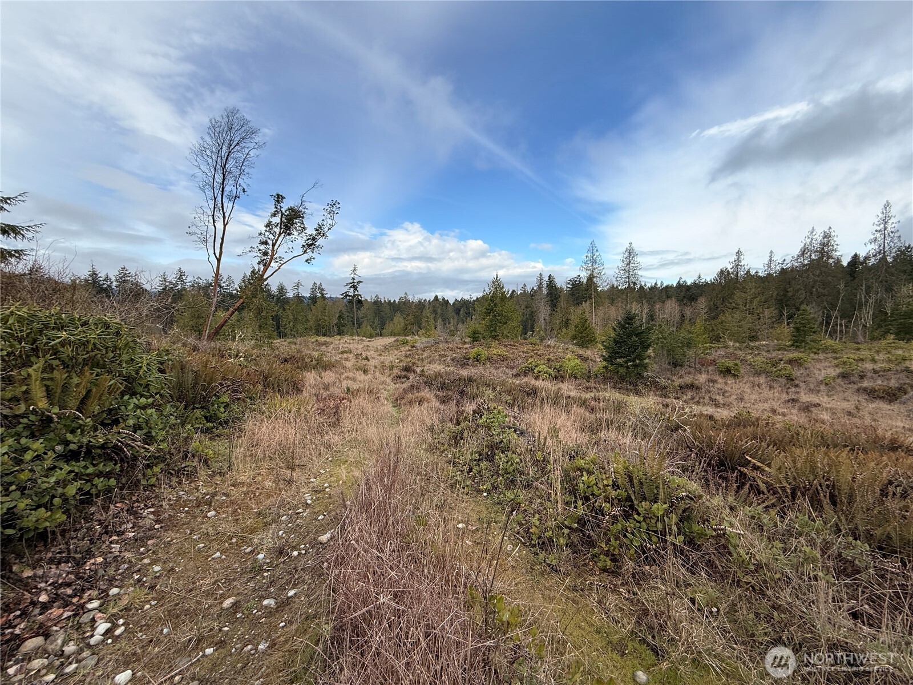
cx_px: 456
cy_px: 342
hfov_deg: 102.1
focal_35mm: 14
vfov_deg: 85.7
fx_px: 369
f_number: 2.2
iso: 50
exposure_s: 1/1259
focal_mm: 2.22
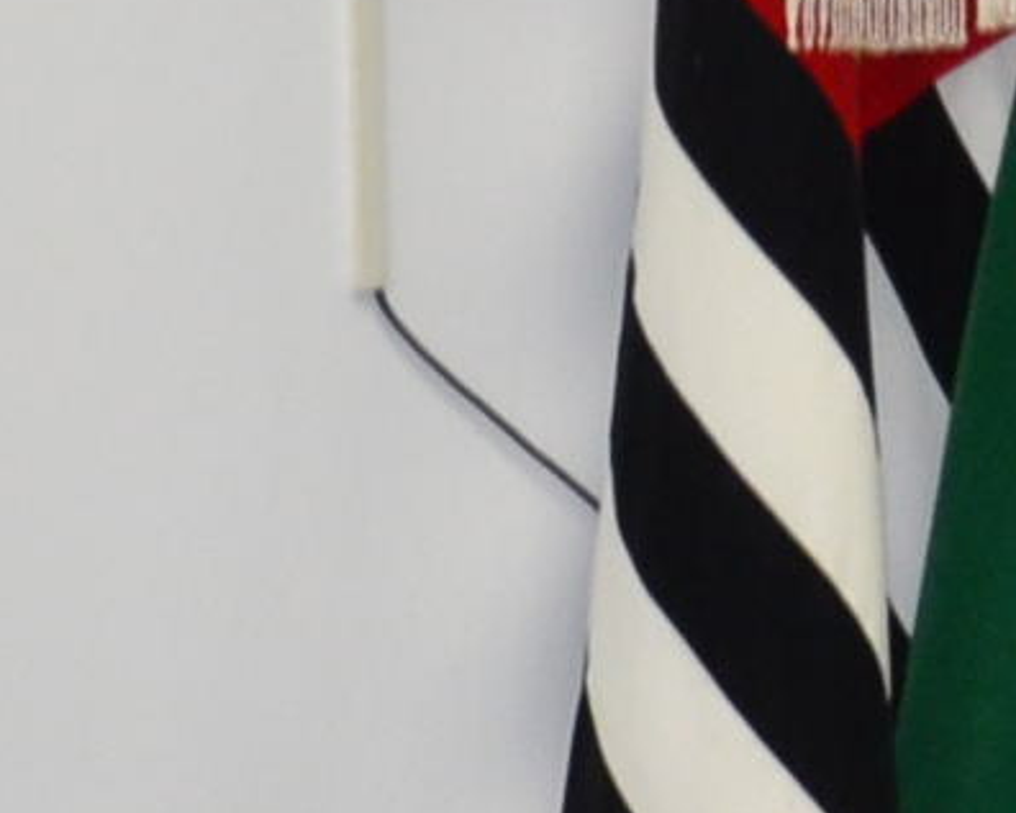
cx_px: 3297
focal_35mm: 275
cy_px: 1028
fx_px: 8282
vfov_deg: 5.6
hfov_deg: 6.3
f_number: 3.8
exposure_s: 1/60
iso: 800
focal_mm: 21
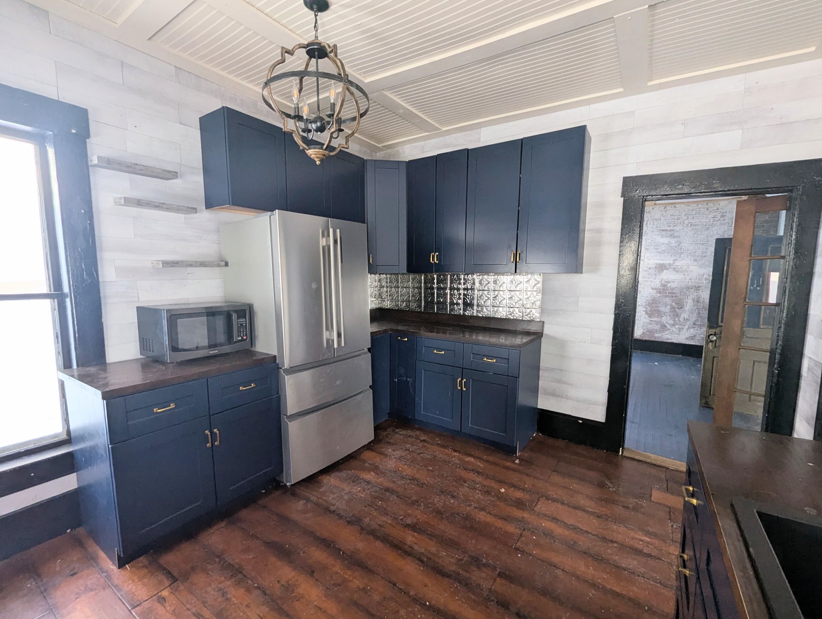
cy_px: 313
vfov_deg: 85.8
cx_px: 398
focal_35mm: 14
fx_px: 333
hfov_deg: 102.0
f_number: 2.2
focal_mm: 1.95
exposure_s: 1/58.9
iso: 79
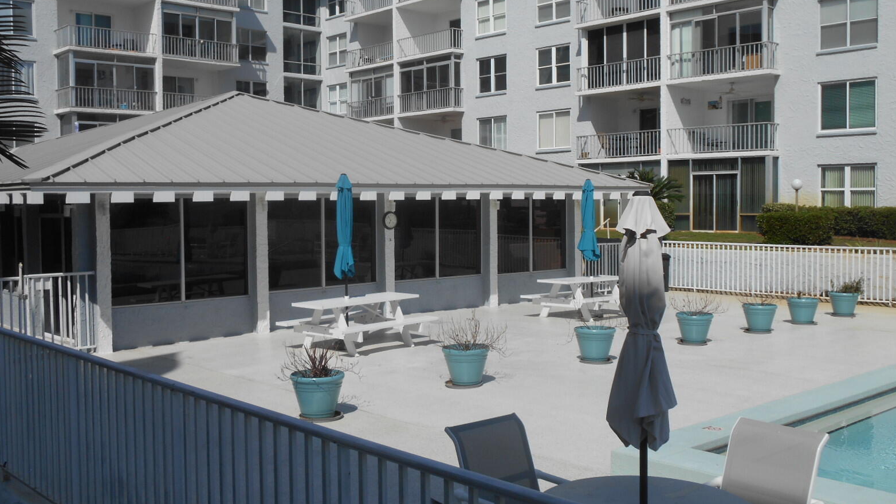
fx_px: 927
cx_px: 445
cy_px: 244
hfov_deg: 51.6
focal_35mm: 39
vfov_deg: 30.4
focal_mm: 6.3
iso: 80
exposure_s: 1/1600
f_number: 3.7
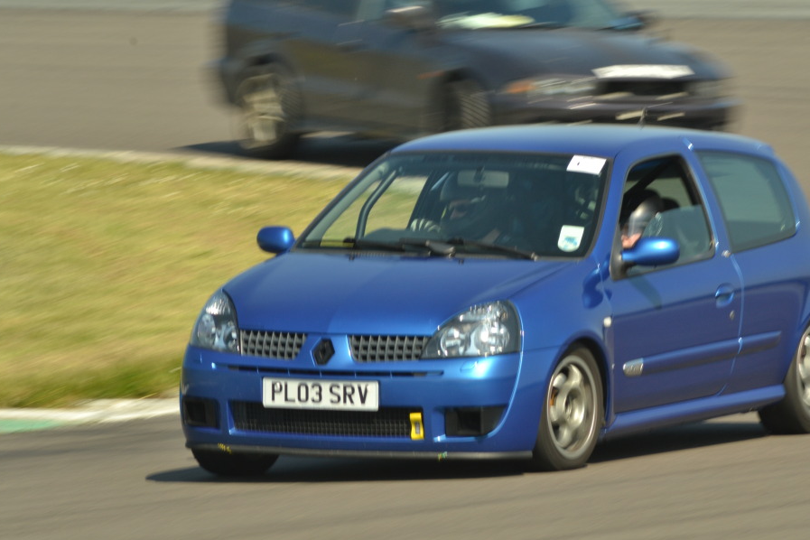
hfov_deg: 4.0
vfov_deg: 2.7
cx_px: 419
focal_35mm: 513
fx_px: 11542
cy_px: 272
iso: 200
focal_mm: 300
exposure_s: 1/125
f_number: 16
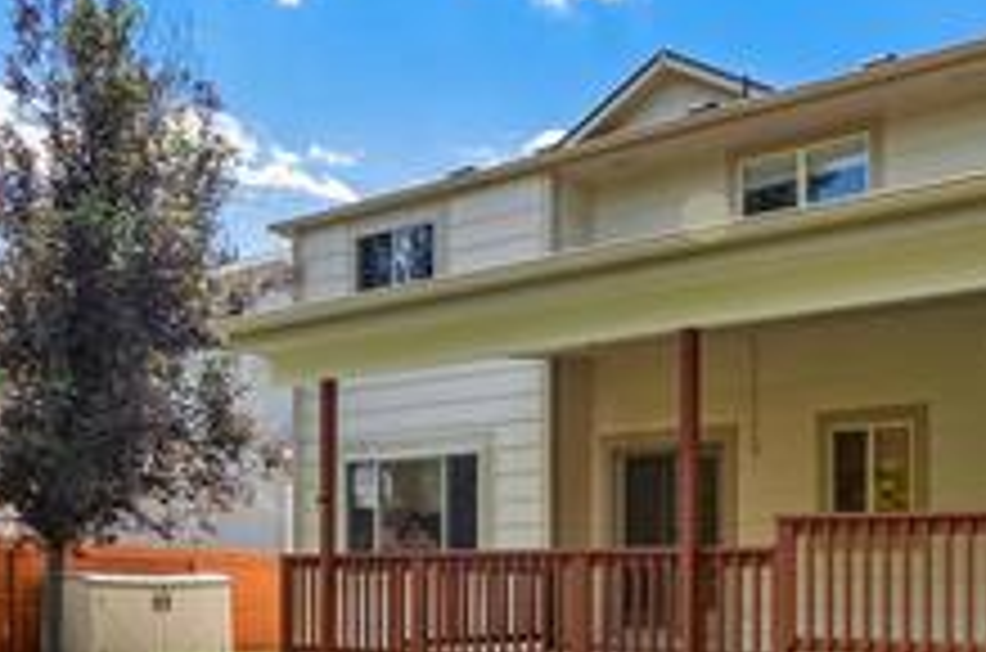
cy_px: 607
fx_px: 1120
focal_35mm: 41
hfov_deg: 45.0
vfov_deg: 30.8
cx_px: 797
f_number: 8
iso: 1000
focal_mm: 14
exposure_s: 1/8000
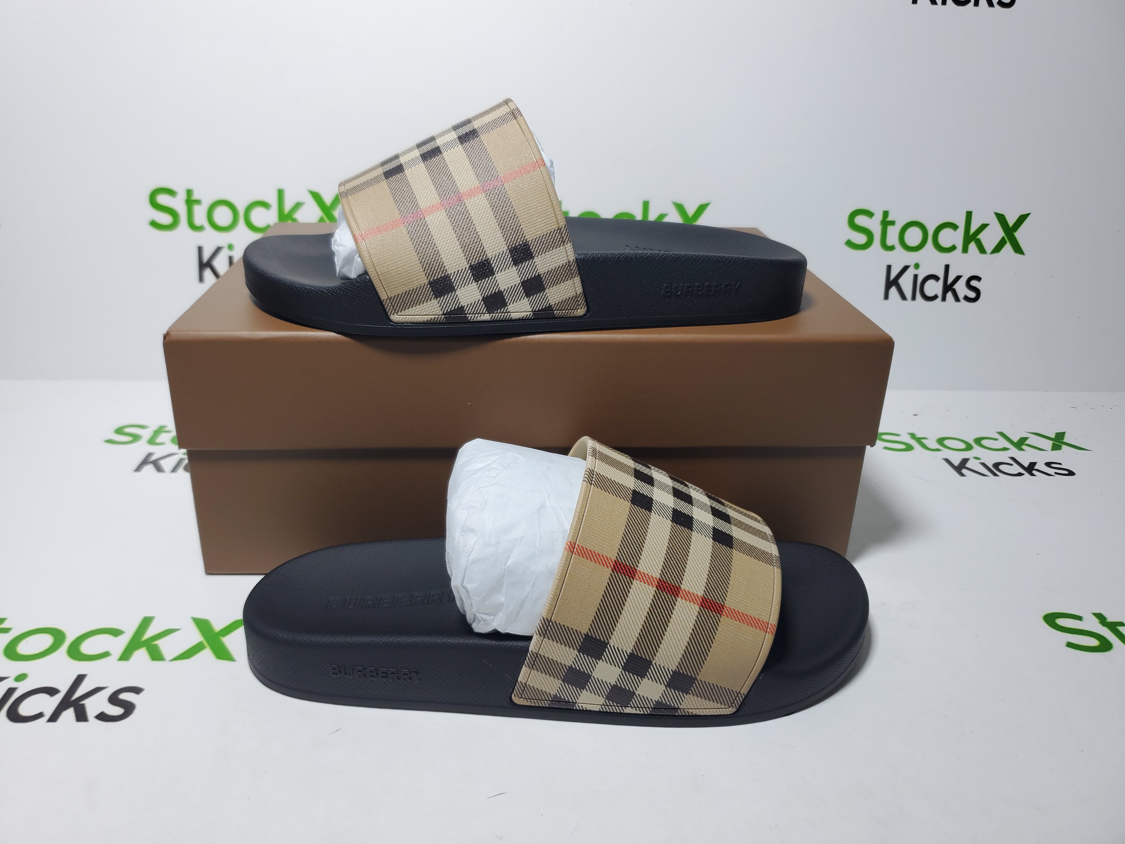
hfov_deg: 67.3
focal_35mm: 26
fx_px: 845
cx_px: 562
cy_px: 422
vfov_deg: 53.1
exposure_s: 1/410
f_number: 1.5
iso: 50
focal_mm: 4.3
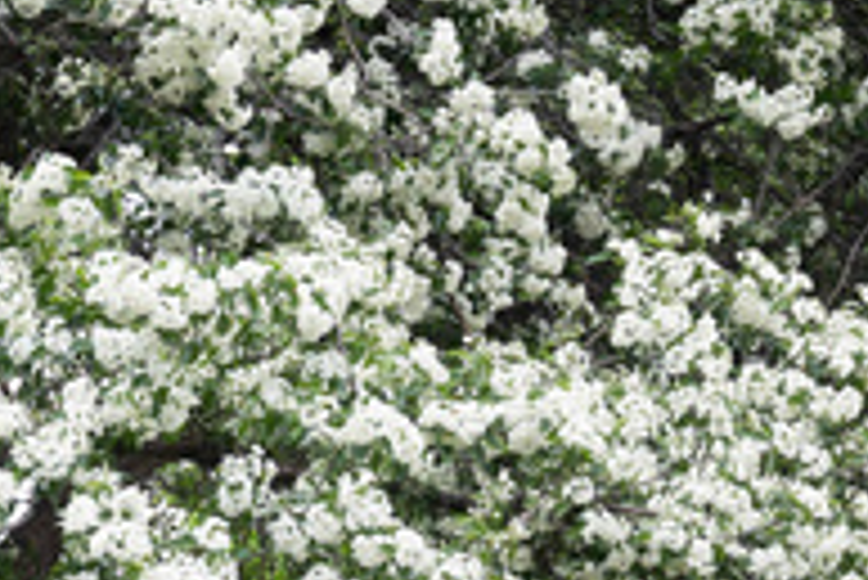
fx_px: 4705
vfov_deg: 6.9
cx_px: -567
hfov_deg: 10.1
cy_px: 1079
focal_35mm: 195
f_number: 7.1
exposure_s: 1/160
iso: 250
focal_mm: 49
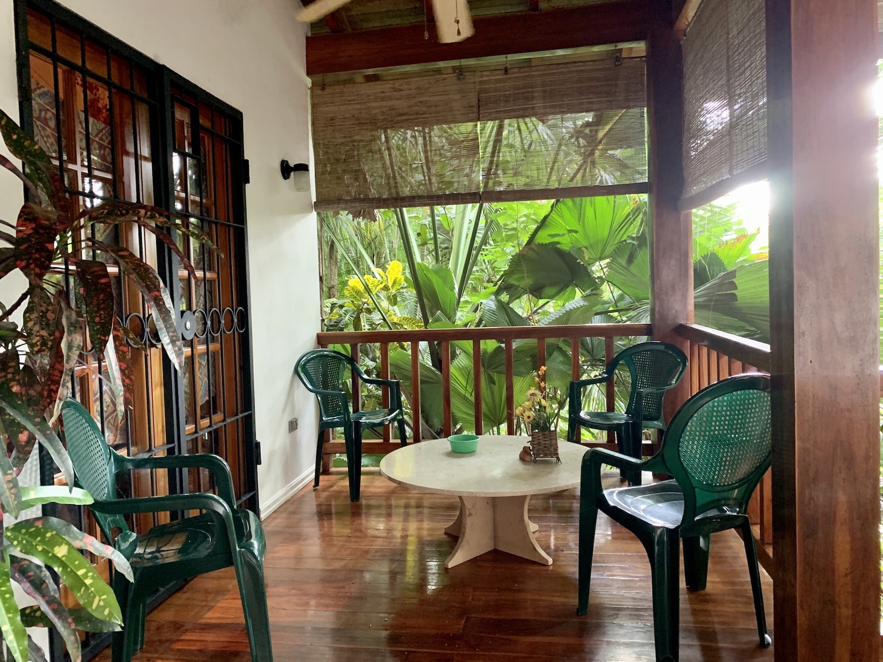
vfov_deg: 53.1
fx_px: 663
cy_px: 331
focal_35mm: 26
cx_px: 442
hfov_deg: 67.3
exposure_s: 1/36
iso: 400
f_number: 1.8
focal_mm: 4.25
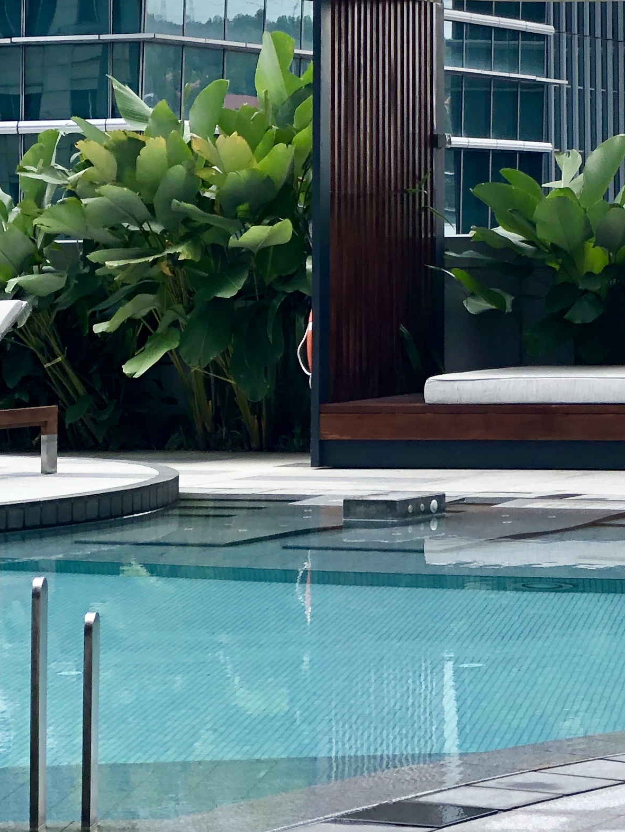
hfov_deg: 10.0
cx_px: 781
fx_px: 3514
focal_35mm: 146
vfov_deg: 13.2
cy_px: -104
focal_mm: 6.6
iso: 20
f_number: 2.8
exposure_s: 1/185
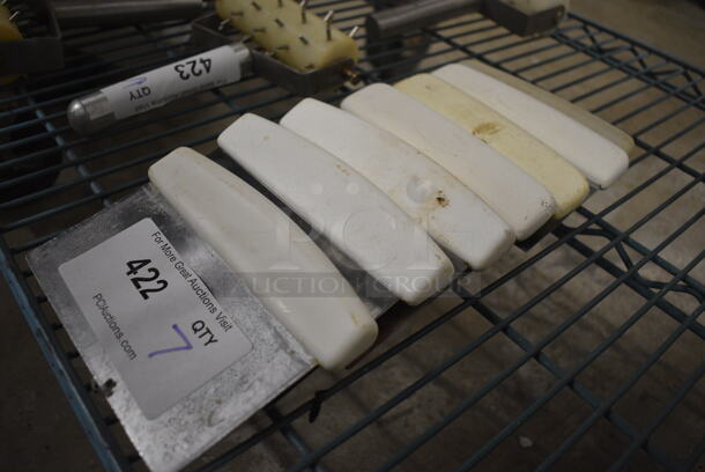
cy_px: 236
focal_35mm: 30
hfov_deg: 61.9
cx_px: 352
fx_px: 588
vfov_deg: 43.7
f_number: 3.5
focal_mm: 20
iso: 1600
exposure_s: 1/125
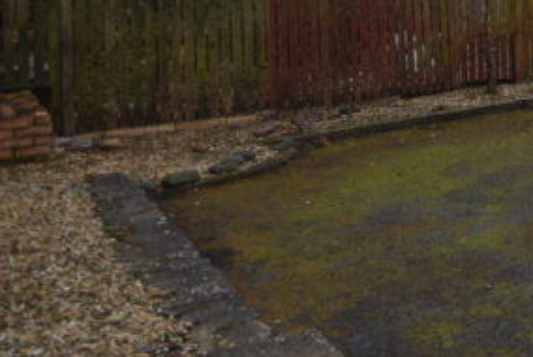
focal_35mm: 54
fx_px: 800
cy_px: -97
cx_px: 854
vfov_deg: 22.6
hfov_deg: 25.0
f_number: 5.6
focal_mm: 10
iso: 220
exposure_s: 1/125
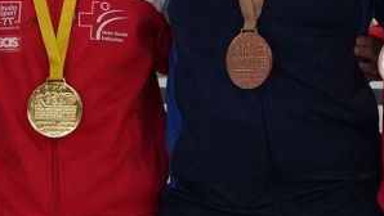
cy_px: 171
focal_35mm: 664
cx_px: 174
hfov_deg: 3.3
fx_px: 6765
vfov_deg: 1.8
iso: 1600
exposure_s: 1/500
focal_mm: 70
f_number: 2.8
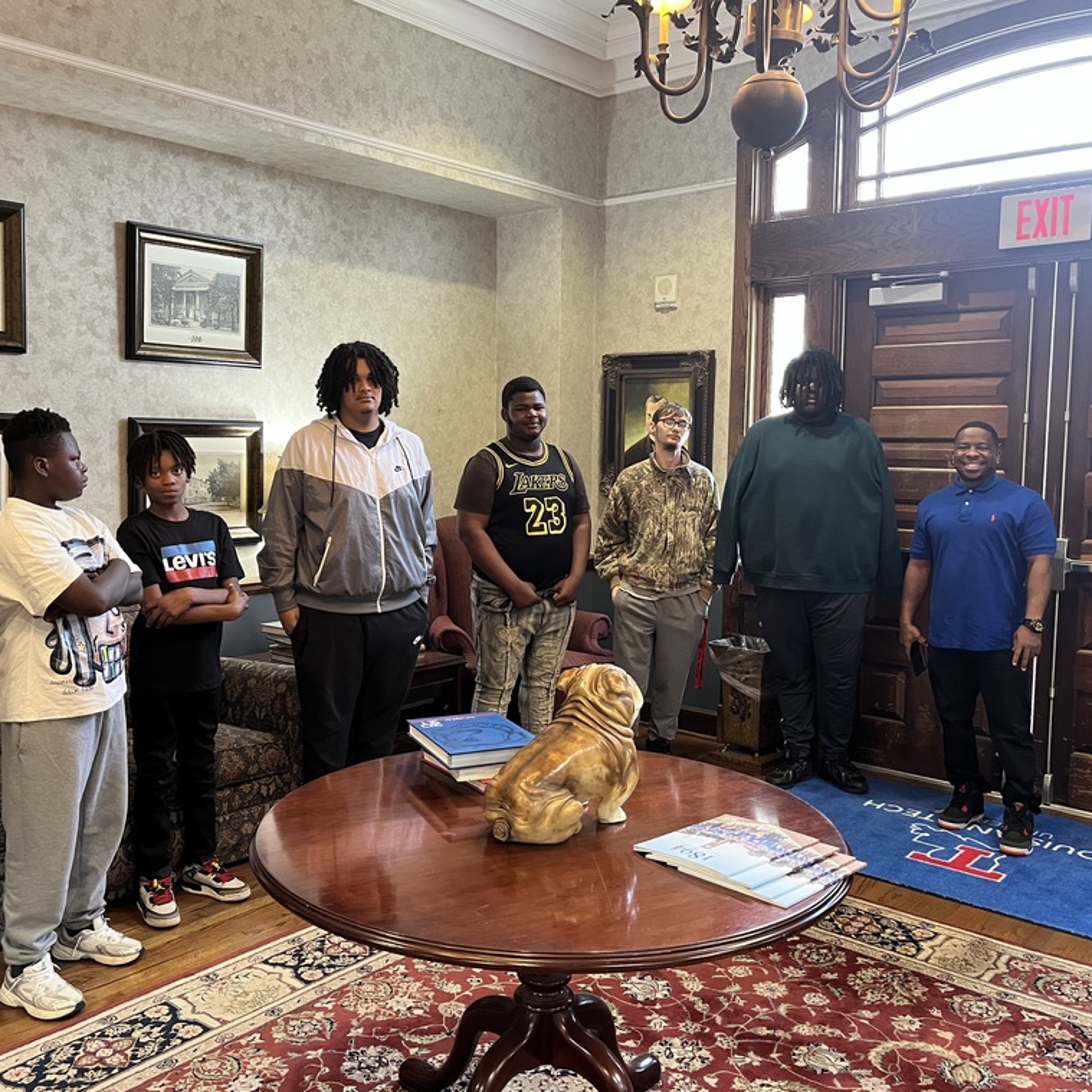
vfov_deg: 52.5
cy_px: 547
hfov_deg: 52.5
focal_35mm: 31
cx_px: 508
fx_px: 1106
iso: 320
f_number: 1.6
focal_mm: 5.1
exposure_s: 1/60
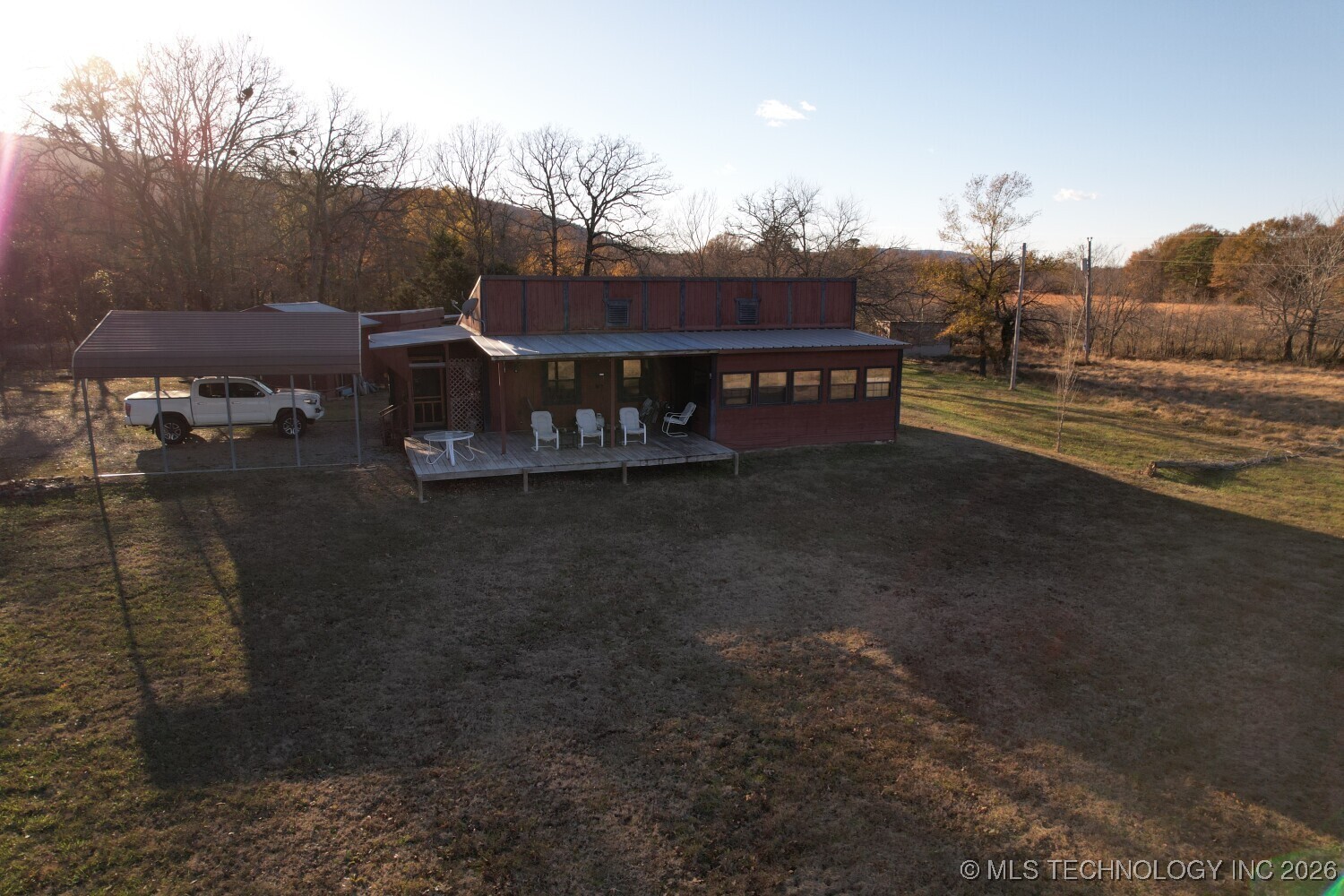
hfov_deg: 78.6
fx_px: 821
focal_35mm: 22
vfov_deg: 57.2
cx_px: 672
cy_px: 448
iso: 100
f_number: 2.8
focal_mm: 8.38
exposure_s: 1/250
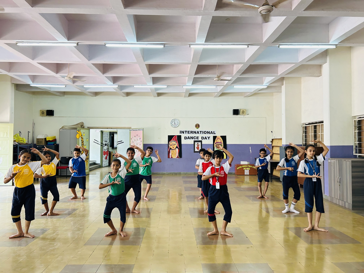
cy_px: 136
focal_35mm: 26
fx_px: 273
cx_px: 182
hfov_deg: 67.3
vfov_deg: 53.1
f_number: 1.5
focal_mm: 5.7
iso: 125
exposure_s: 1/100
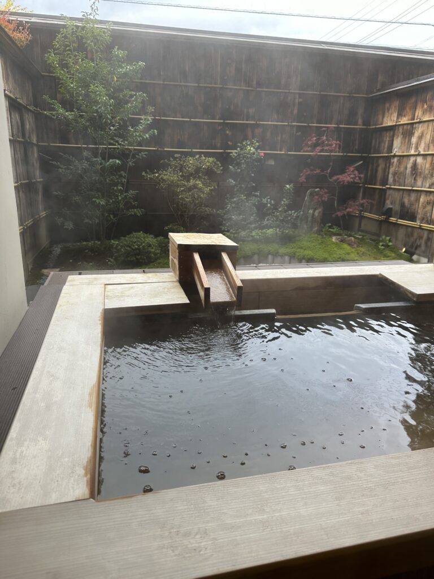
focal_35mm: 24
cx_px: 217
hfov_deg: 56.8
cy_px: 290
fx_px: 401
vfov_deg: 71.6
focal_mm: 6.86
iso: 64
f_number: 1.78
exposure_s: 1/121
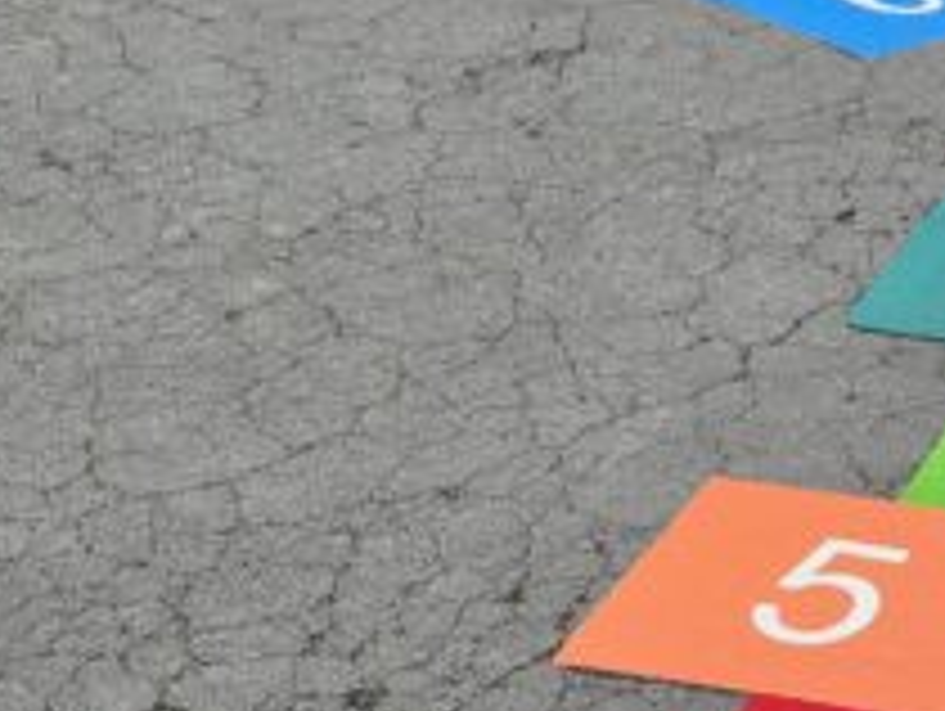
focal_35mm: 112
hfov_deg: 16.9
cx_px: 1089
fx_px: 3061
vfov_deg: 13.1
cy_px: 706
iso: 25
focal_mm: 5.4
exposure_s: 1/774
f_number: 1.8
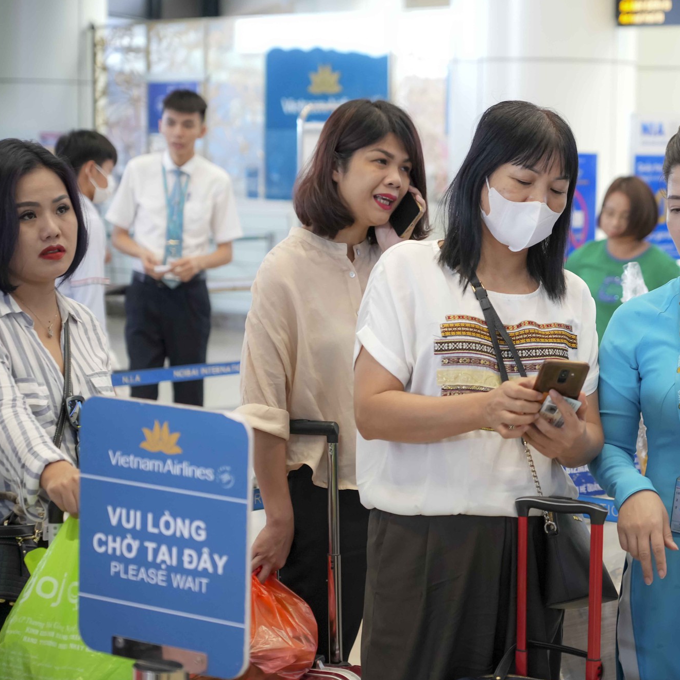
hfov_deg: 18.4
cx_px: 469
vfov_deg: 18.5
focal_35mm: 94
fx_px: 2089
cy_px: 341
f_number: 4
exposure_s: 1/125
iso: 2500
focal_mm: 73
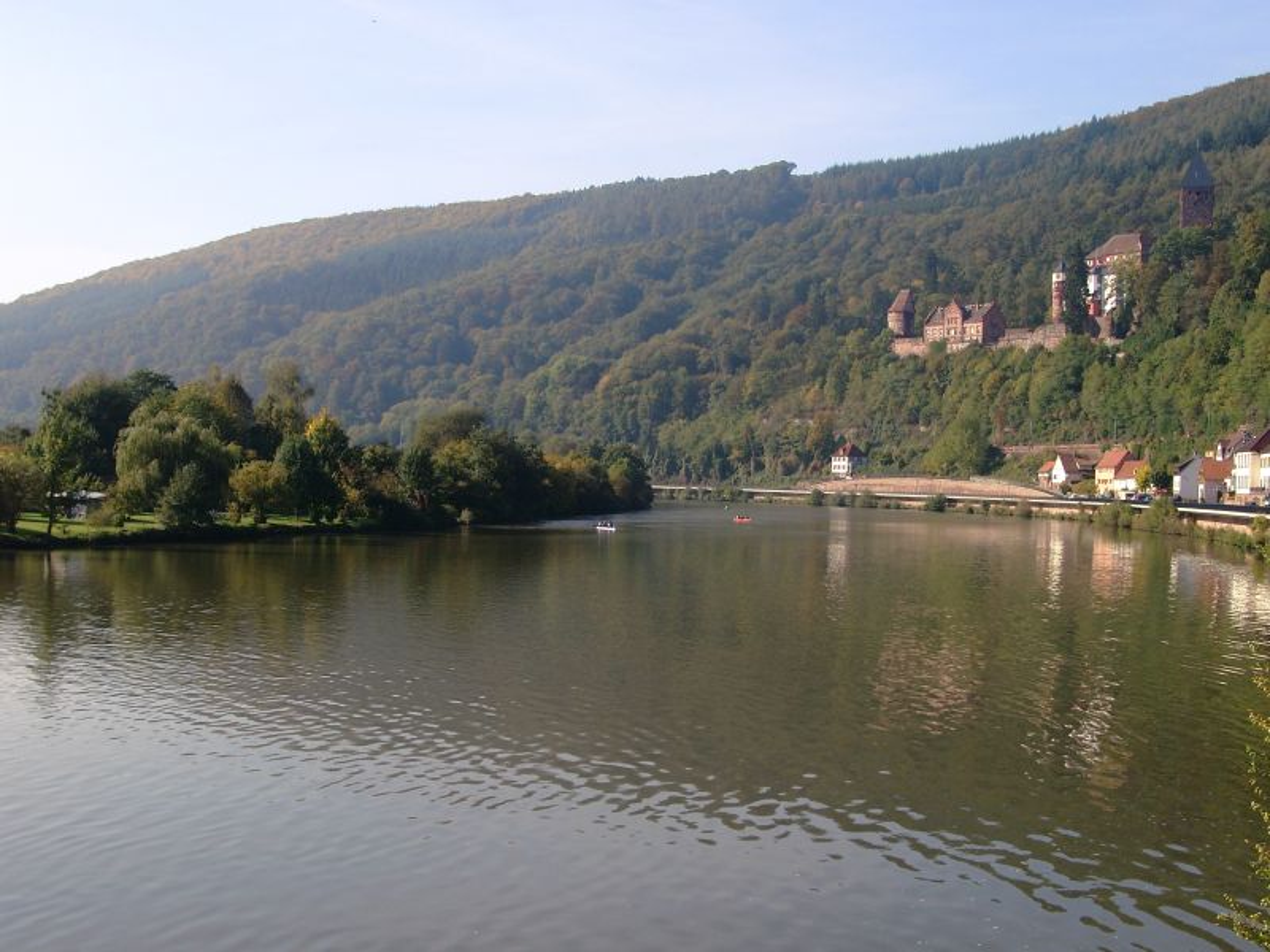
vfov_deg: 30.9
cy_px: 476
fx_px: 1724
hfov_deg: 40.4
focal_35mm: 47
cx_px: 635
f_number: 4
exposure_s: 1/479
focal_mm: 9.82
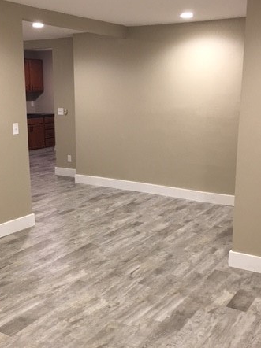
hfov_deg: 34.3
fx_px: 423
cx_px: 114
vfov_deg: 44.8
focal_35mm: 42
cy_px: 184
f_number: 2.2
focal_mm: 4.15
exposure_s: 1/15
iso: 100
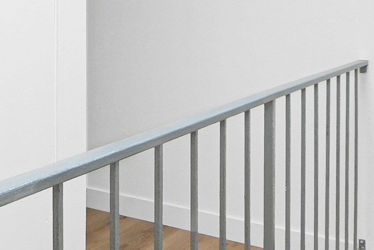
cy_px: -3
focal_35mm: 58
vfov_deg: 22.5
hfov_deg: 33.0
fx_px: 603
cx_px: 50
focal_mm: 10
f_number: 4
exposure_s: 1/250
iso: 640
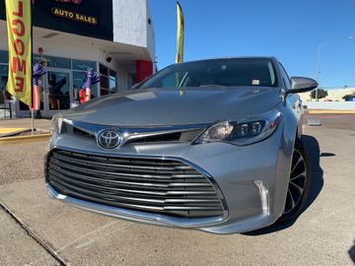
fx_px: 267
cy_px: 133
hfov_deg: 67.3
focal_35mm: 26
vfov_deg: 53.1
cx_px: 178
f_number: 1.8
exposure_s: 1/1953
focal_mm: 4.25
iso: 25
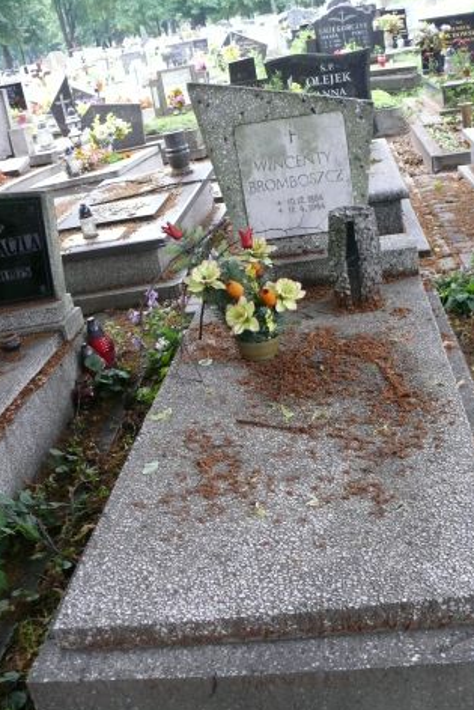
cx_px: 260
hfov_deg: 35.9
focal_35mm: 37
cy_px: 357
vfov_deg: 51.9
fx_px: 730
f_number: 2.8
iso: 400
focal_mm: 7.4
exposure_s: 1/30
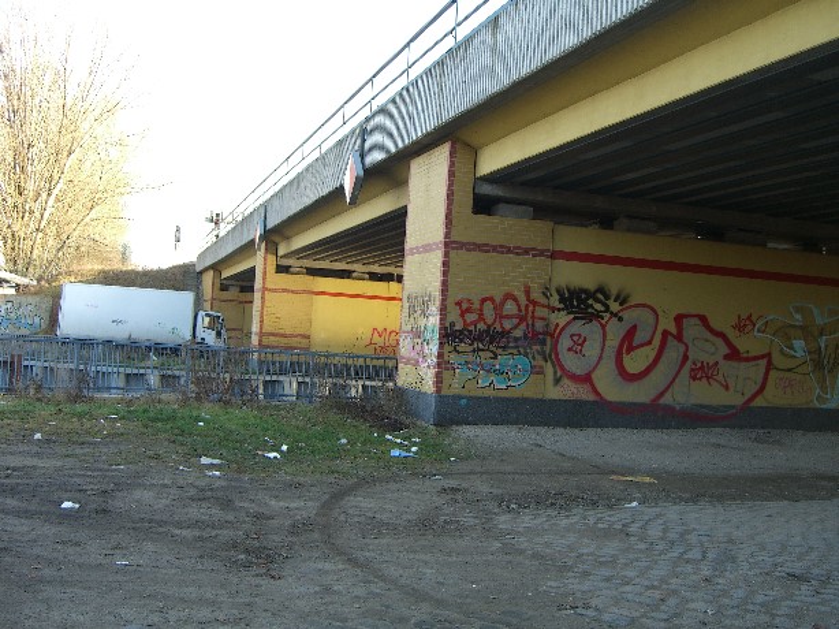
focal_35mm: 38
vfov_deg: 37.7
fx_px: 921
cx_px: 420
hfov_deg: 49.0
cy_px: 314
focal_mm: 7.9
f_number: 2.8
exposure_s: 1/125
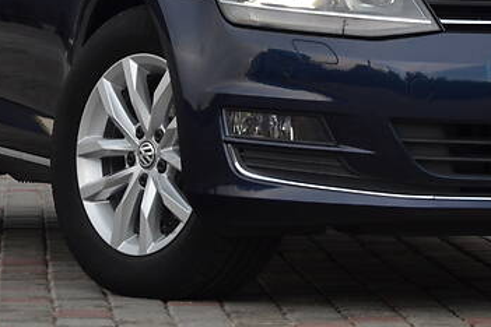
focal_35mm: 290
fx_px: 3957
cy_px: 6
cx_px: 393
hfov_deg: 7.1
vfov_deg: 4.7
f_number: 5.6
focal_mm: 85
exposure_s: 1/80
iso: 400
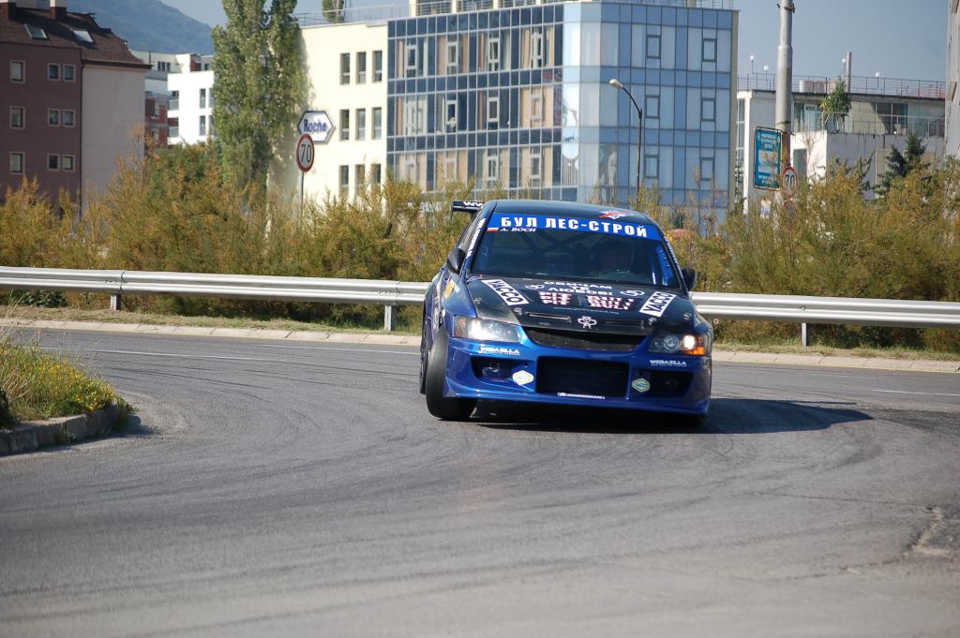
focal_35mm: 138
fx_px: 3677
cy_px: 319
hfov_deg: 14.9
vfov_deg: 9.9
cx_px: 480
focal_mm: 92
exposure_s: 1/1000
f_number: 4.5
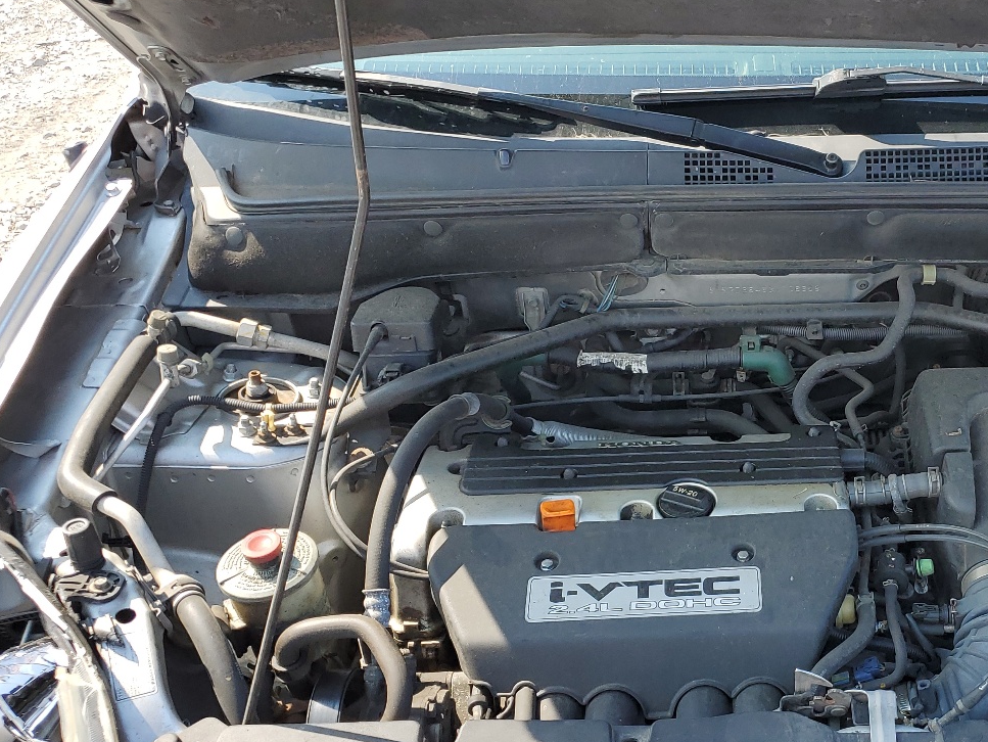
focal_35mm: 43
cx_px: 781
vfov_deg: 33.5
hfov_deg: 42.0
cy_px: 438
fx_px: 1228
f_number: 1.5
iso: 50
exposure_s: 1/667
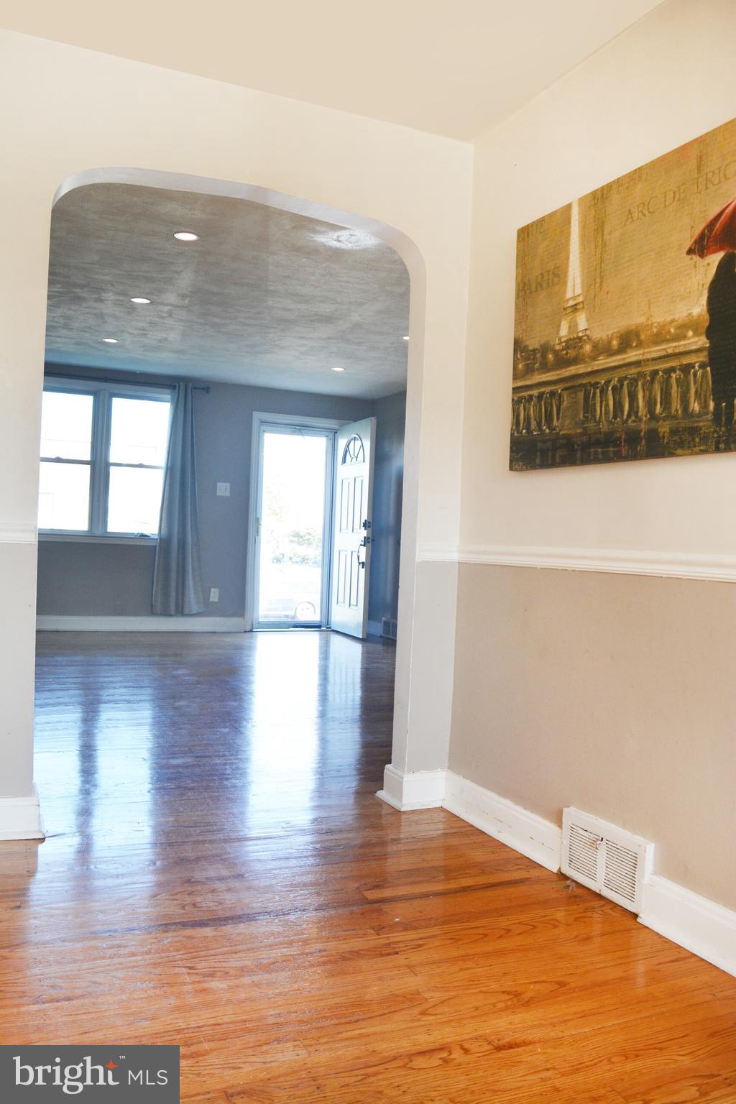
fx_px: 828
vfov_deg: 67.4
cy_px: 552
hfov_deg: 47.9
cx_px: 368
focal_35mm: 27
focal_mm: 18
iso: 400
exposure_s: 1/125
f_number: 5.6
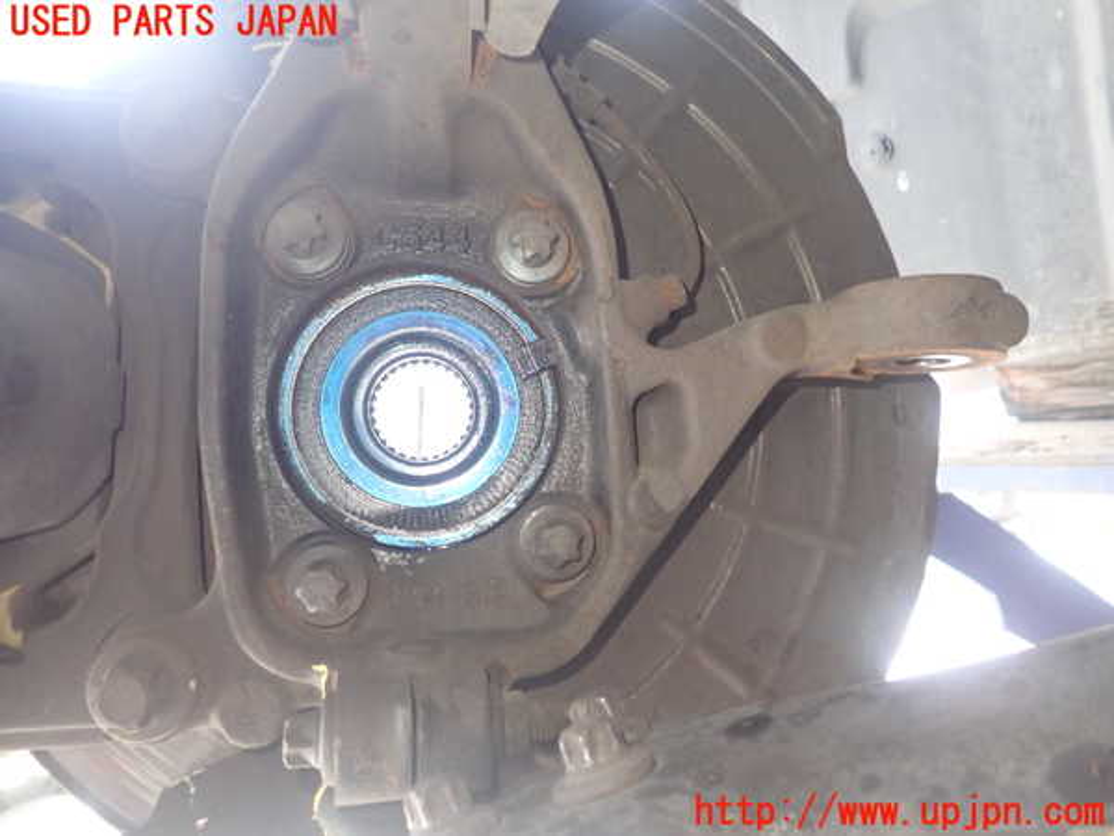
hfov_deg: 69.4
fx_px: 805
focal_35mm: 25
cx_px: 557
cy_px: 418
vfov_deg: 54.9
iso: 500
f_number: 2
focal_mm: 4.5
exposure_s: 1/30
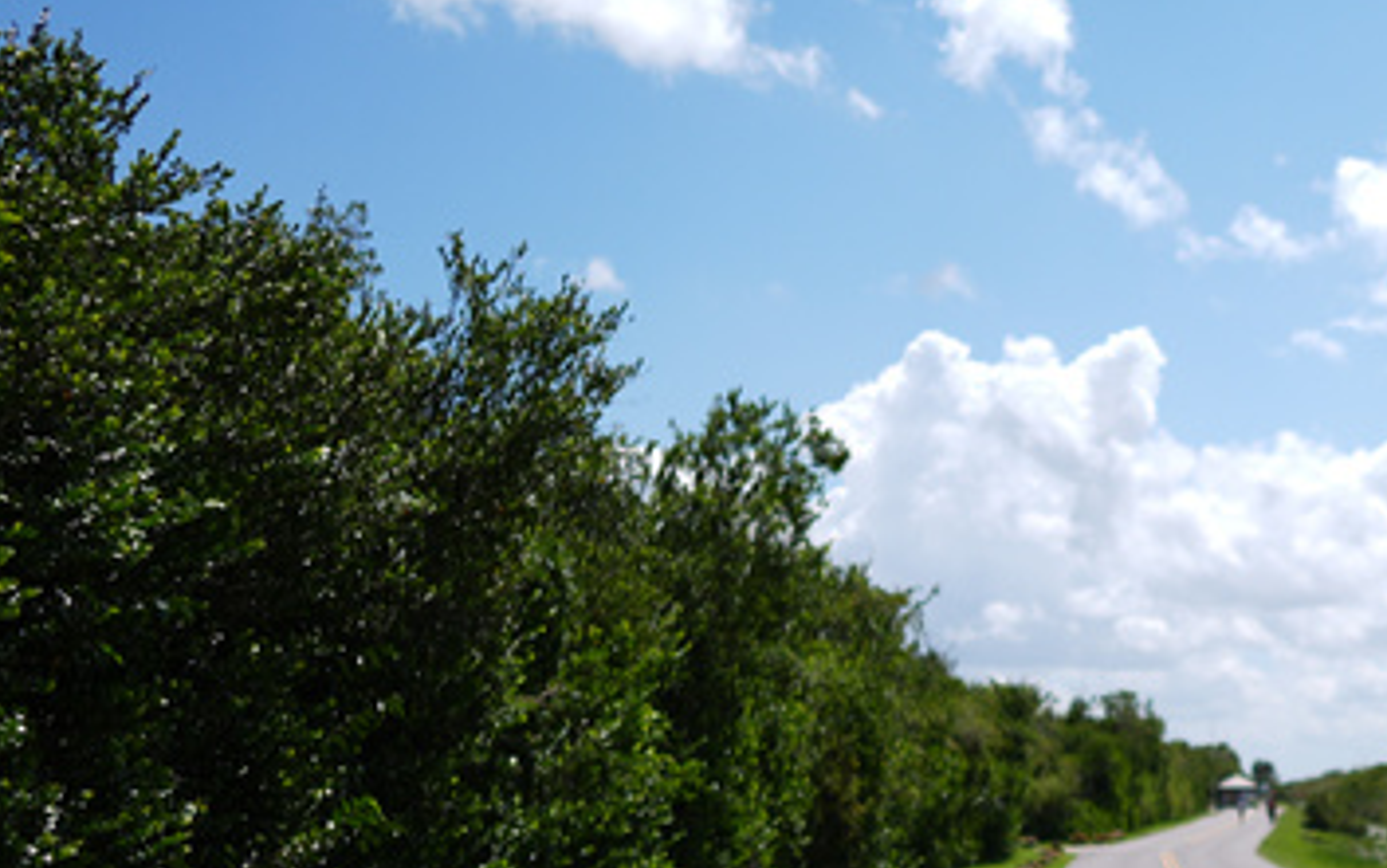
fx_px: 2685
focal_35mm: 71
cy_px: 725
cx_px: 1442
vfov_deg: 18.2
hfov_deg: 27.1
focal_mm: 24
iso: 125
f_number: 1.4
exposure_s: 1/16000
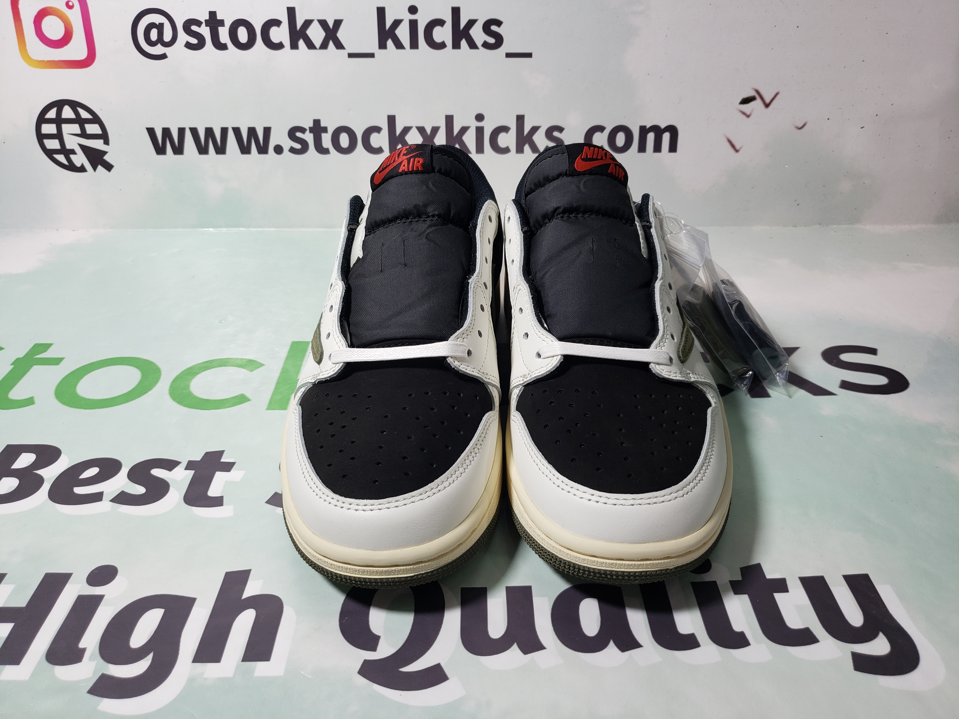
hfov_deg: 67.3
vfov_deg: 53.1
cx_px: 480
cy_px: 360
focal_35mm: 26
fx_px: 720
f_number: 1.5
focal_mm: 4.3
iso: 50
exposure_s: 1/383
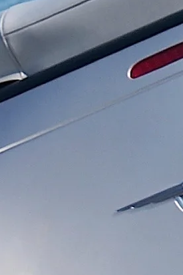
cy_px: -140
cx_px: 436
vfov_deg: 2.1
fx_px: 7570
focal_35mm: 992
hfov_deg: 1.4
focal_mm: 95
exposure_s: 1/250
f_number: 6.3
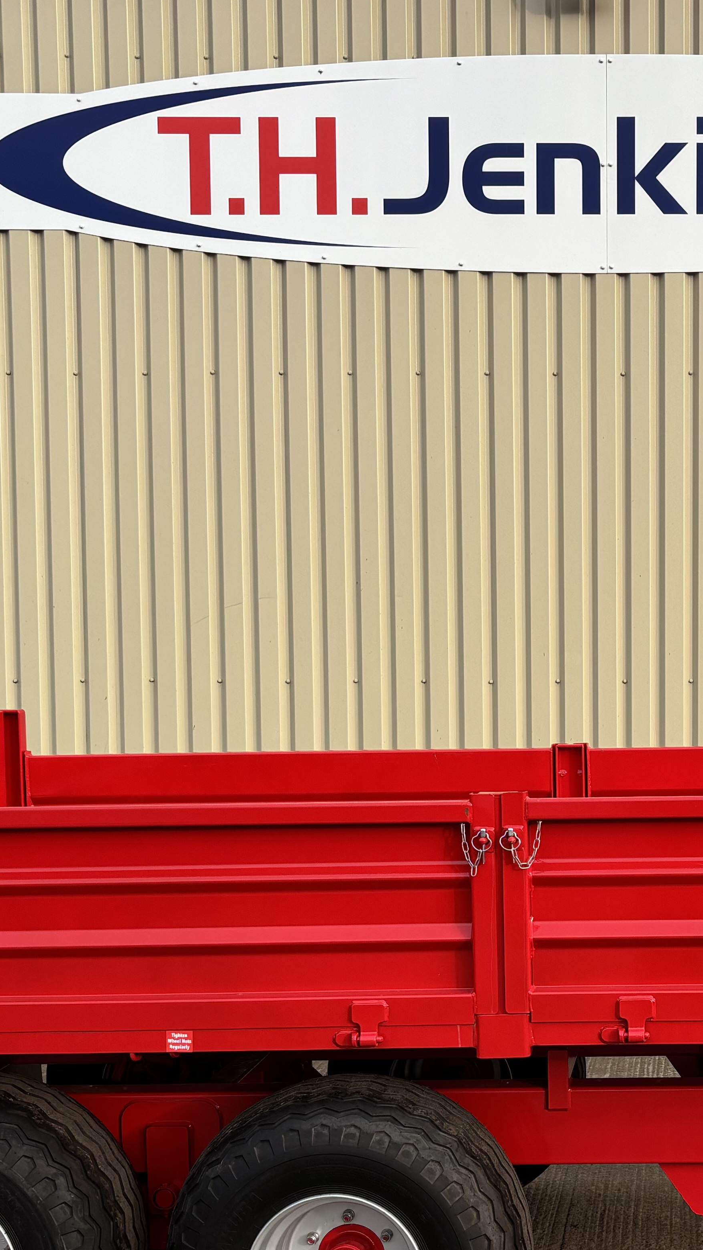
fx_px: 1724
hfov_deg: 22.4
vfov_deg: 39.6
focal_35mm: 52
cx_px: 645
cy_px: 794
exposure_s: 1/591
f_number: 1.6
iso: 50
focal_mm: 5.96
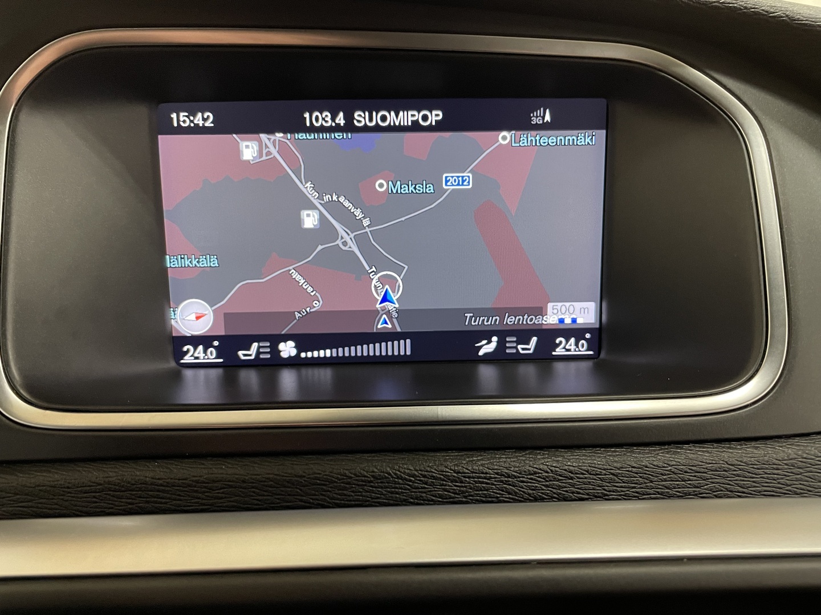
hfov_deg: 67.3
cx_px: 410
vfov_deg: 53.1
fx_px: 617
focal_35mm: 26
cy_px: 308
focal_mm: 4.2
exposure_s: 1/50
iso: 500
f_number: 1.6
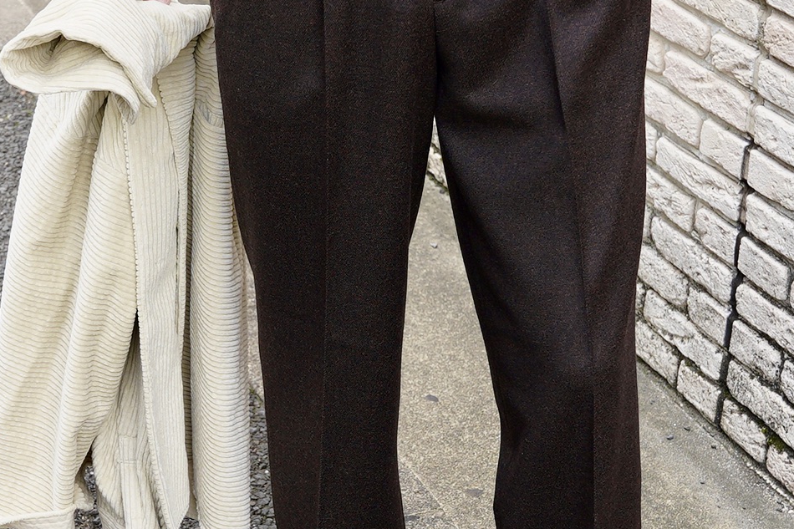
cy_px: 307
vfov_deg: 15.7
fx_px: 1918
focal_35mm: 87
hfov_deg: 23.3
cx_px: 282
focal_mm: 28.3
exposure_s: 1/50
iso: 100
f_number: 5
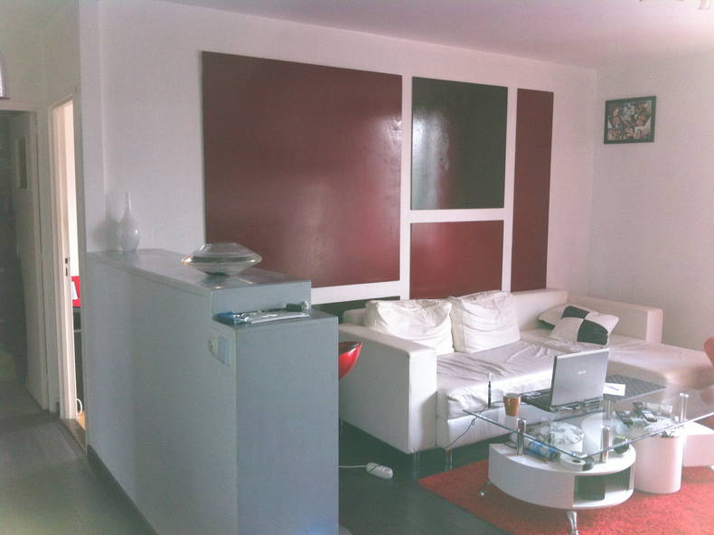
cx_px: 357
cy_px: 268
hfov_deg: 52.6
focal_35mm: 35
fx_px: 722
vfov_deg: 40.7
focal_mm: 3.85
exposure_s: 1/15
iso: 125
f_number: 2.8
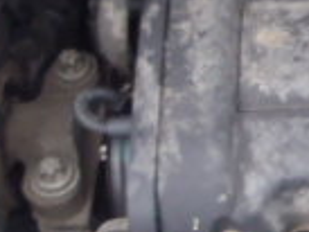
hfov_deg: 10.7
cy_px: 122
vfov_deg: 8.9
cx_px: 618
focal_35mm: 168
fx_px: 1501
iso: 200
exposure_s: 1/10
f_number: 4.1
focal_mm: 6.53
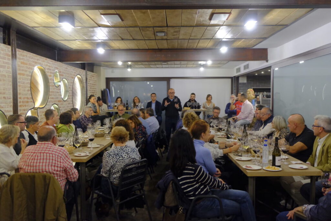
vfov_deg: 41.1
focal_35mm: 32
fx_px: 294
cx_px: 166
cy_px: 110
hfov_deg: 58.7
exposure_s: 1/180
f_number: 3.2
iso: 3200
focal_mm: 21.4
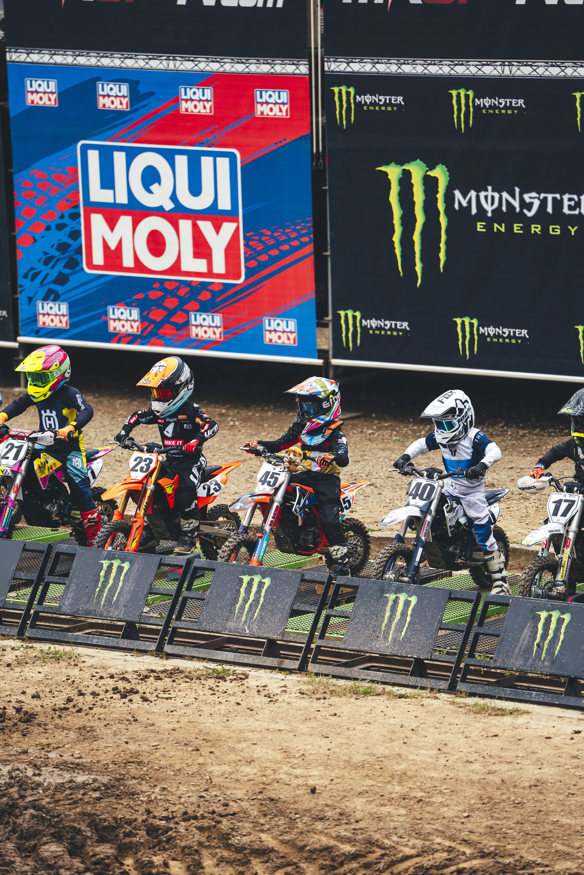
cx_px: 292
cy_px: 438
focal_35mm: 200
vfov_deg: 10.3
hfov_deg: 6.9
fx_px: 4866
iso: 100
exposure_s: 1/1000
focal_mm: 200
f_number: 2.8
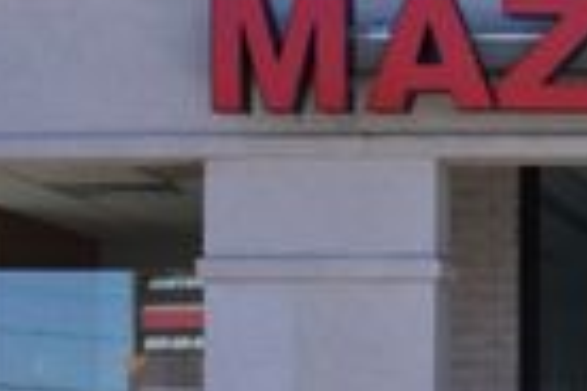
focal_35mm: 181
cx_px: 1165
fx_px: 2951
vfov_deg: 7.5
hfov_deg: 10.5
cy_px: 561
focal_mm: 26
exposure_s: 1/400
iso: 400
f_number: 11
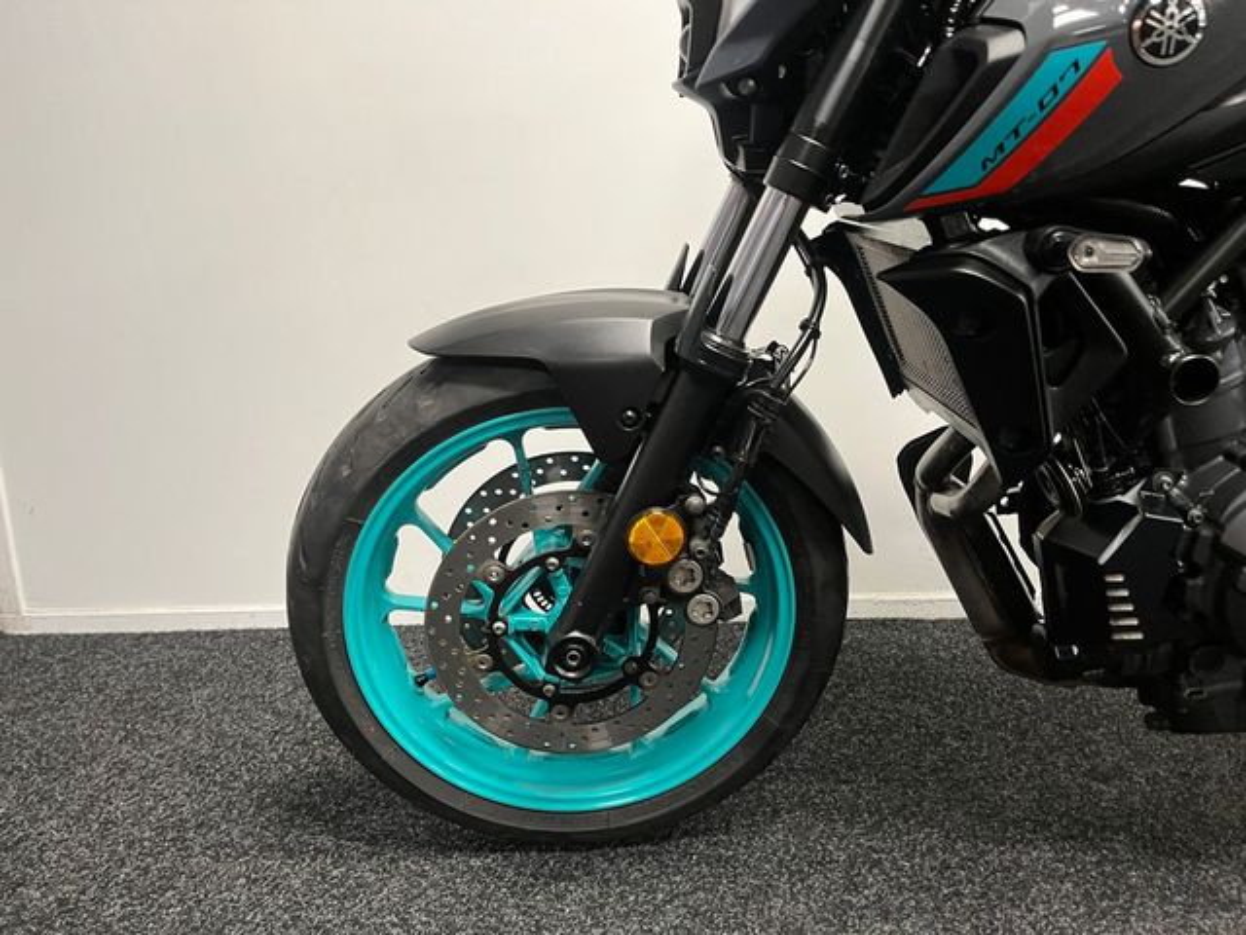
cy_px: 468
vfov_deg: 53.1
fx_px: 936
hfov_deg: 67.3
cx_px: 623
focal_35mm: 26
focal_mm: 5.1
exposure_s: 1/50
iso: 160
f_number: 1.6
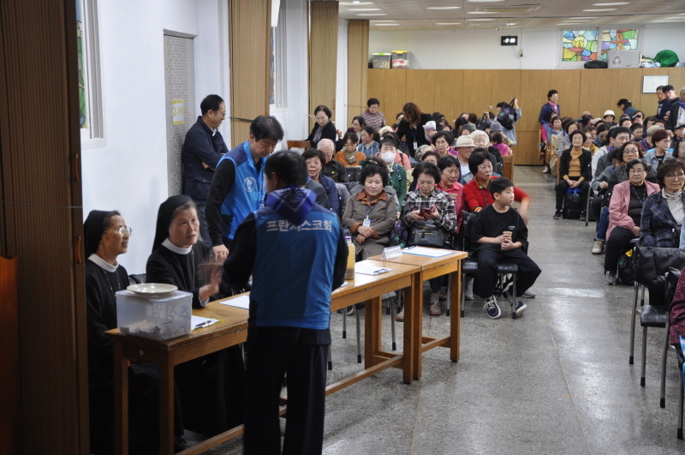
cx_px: 342
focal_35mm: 51
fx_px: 969
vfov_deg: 26.4
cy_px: 228
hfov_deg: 38.9
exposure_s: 1/15
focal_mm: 34
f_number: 4.2
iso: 560
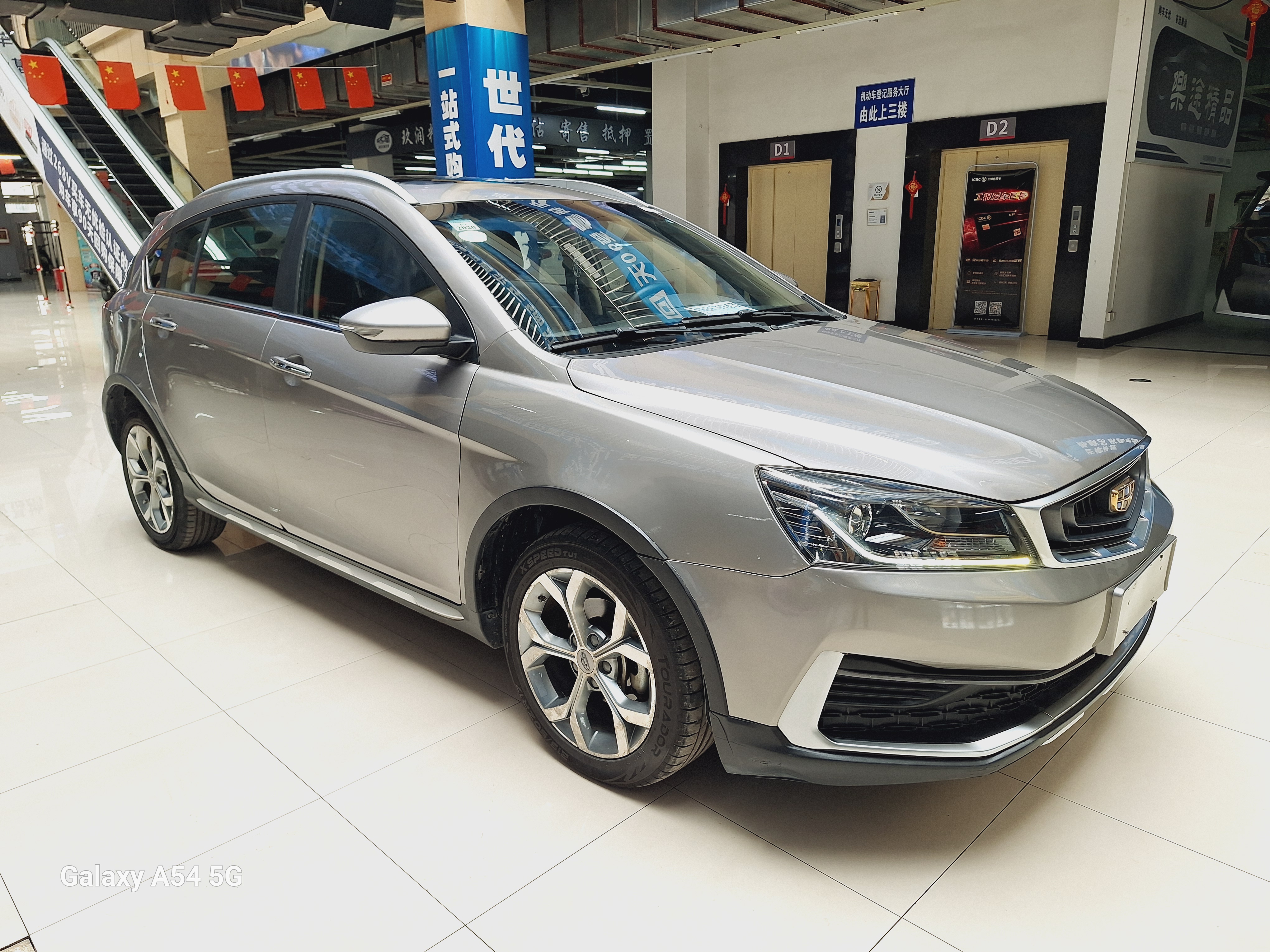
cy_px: 476
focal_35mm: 23
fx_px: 844
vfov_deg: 58.9
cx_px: 635
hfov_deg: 73.9
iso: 50
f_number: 1.8
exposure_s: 1/100
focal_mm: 5.54
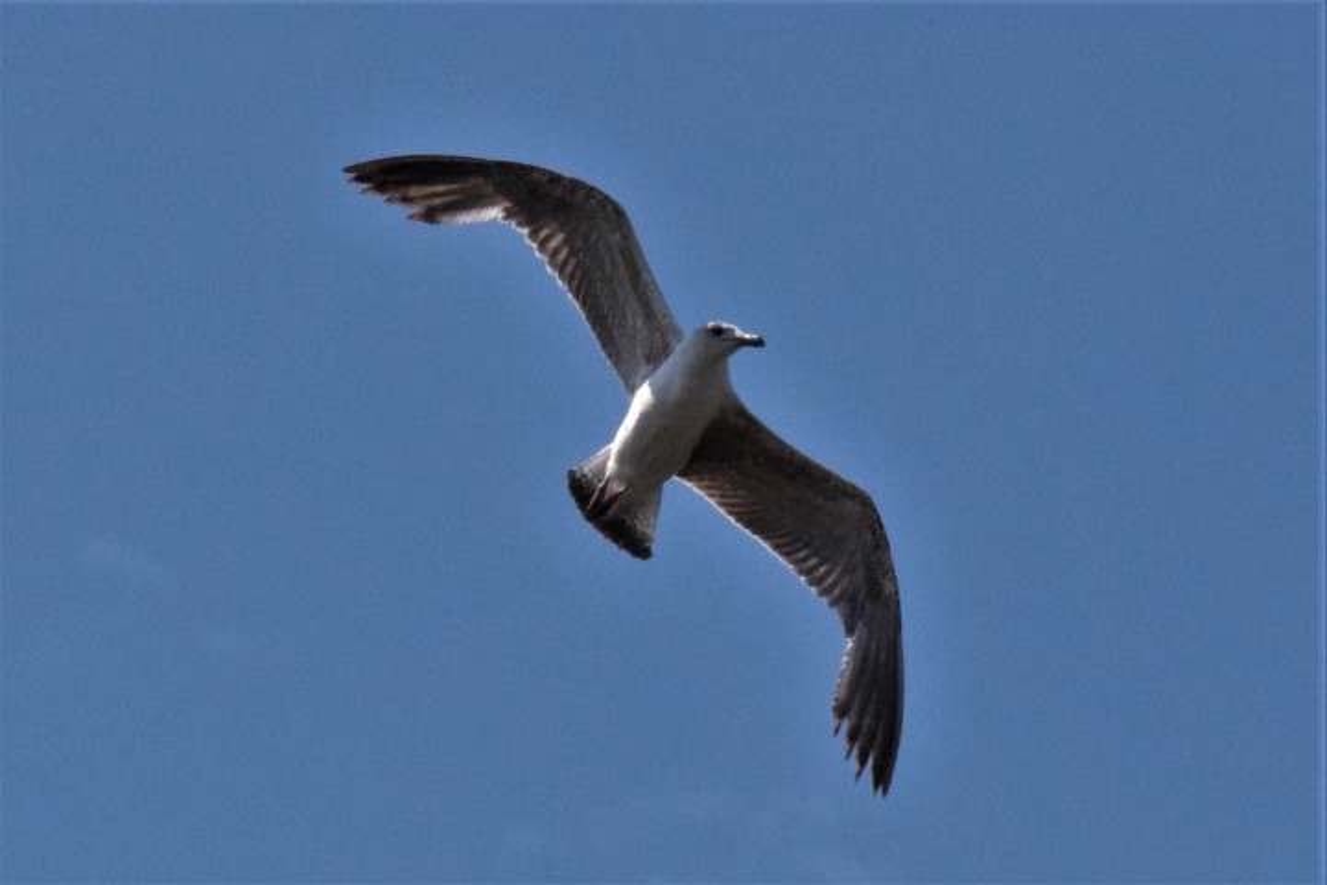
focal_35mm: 225
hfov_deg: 9.1
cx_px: 664
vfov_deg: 6.1
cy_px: 442
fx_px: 8293
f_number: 22
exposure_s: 1/2500
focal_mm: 150
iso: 6400
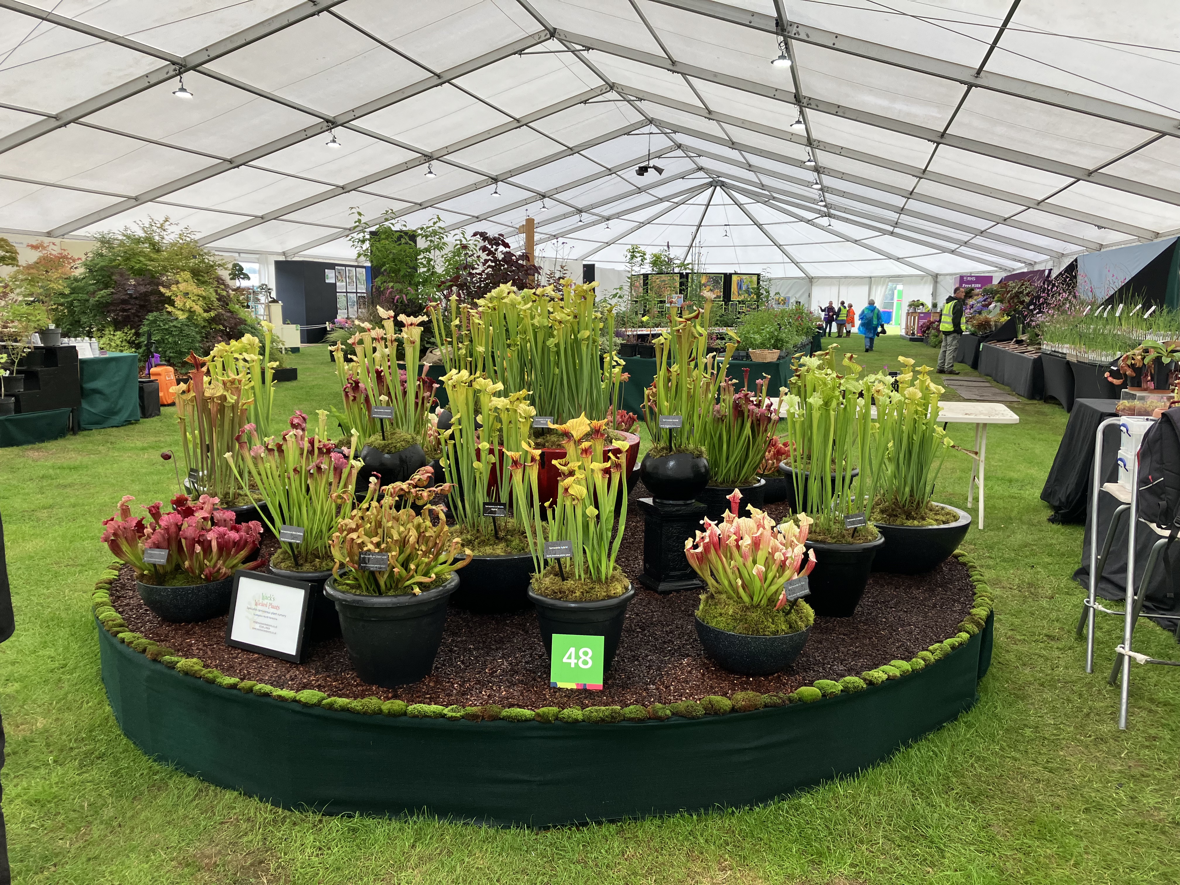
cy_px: 442
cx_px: 590
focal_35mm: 28
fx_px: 954
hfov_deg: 63.4
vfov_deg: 49.7
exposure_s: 1/121
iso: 40
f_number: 1.8
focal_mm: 3.99
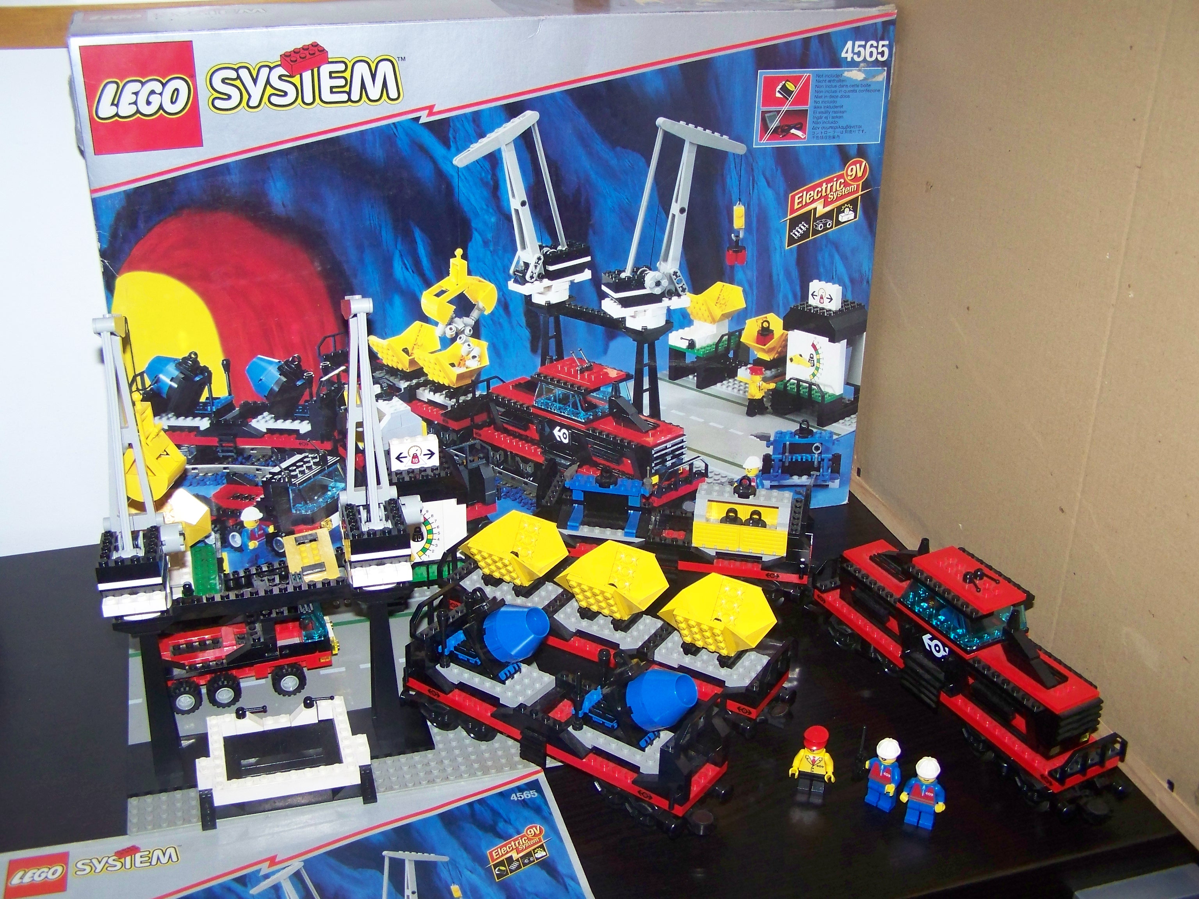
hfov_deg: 49.0
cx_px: 600
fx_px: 1316
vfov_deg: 37.7
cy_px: 450
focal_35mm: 38
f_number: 2.8
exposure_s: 1/30
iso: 200
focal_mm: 6.3
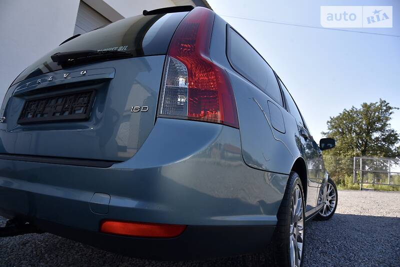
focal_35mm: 24
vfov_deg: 53.1
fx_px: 267
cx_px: 200
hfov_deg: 73.8
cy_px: 134
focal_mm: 24
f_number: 8
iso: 220
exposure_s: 1/250
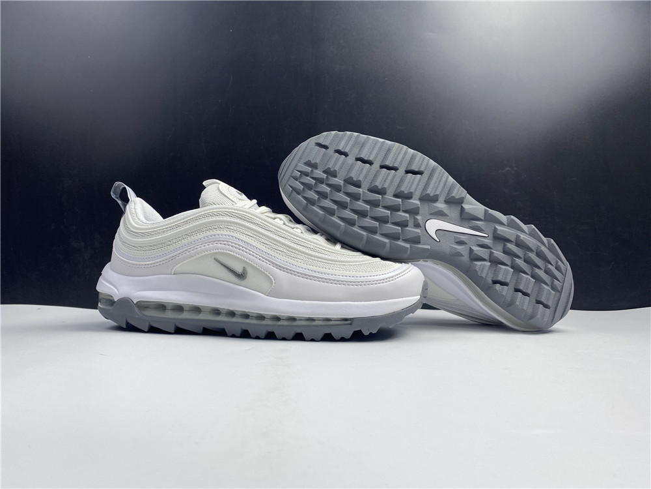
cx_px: 326
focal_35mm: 26
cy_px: 244
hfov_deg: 67.3
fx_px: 489
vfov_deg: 53.1
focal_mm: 4.25
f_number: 1.8
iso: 50
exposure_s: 1/100
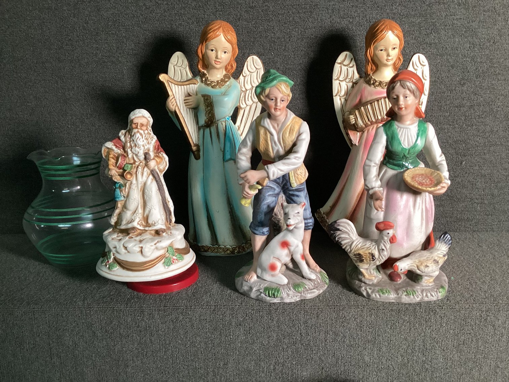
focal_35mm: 31
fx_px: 456
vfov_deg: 45.4
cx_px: 254
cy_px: 191
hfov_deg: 58.3
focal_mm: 3.3
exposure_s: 1/60
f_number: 2.4
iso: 200
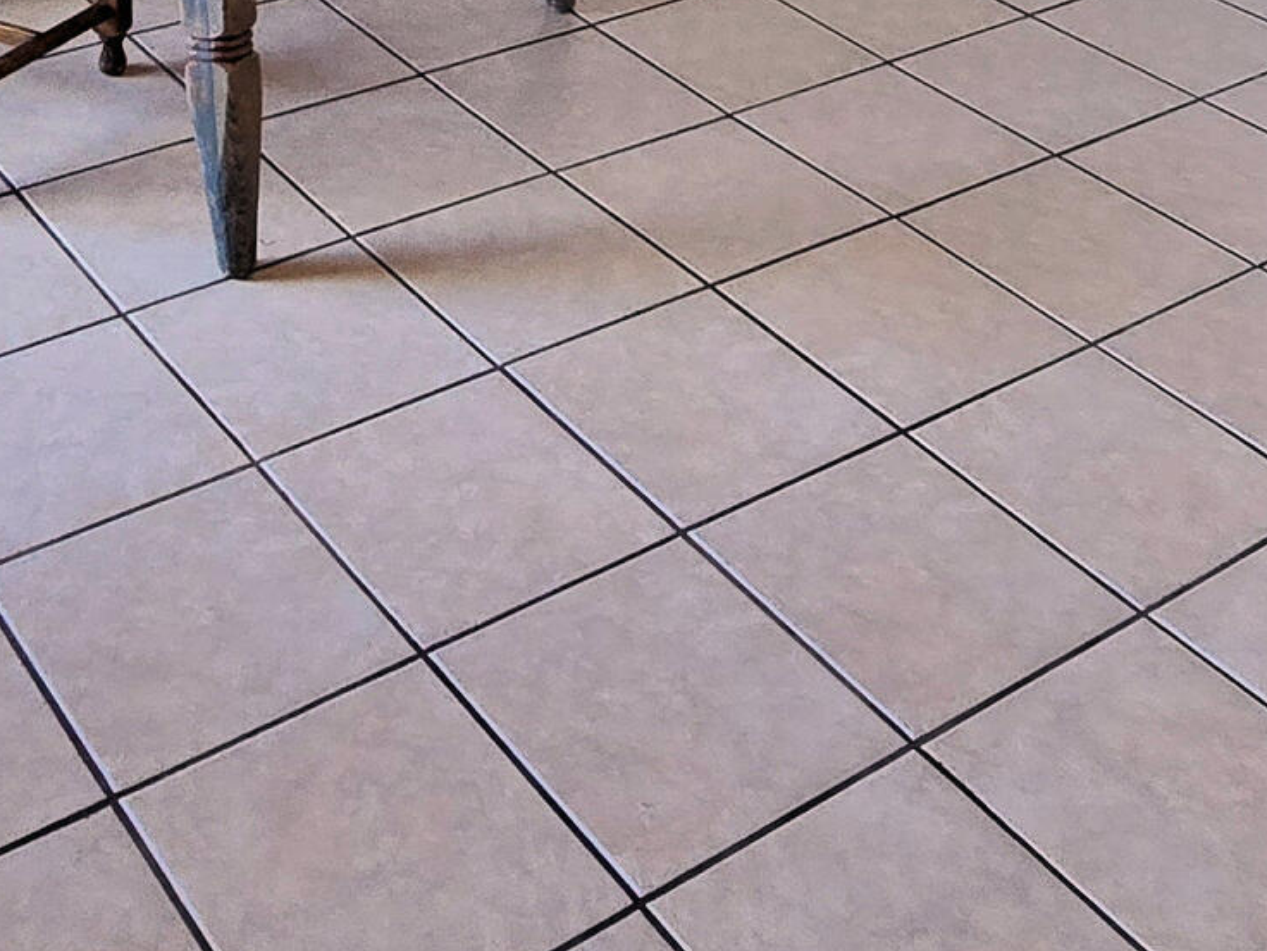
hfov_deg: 35.7
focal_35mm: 53
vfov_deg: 21.9
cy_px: -553
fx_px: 1940
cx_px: 398
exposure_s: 1/60
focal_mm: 2.2
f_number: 2.2
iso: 200
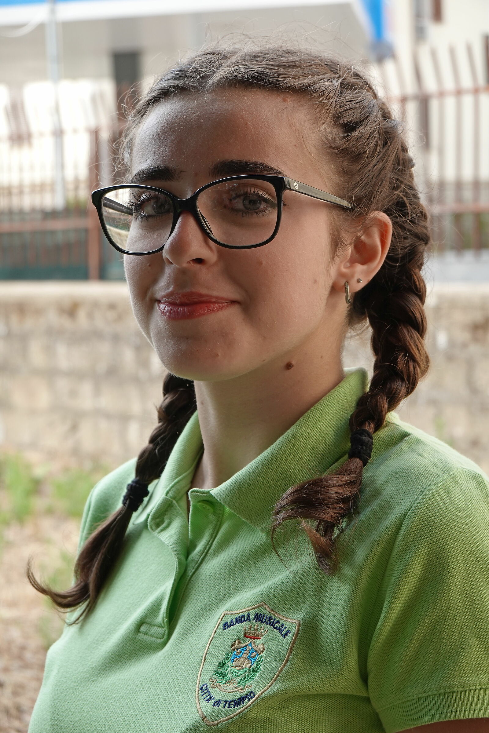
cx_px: 244
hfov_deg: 15.0
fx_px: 1854
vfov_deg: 22.4
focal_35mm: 91
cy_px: 366
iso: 125
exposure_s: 1/125
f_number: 4
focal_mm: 33.33
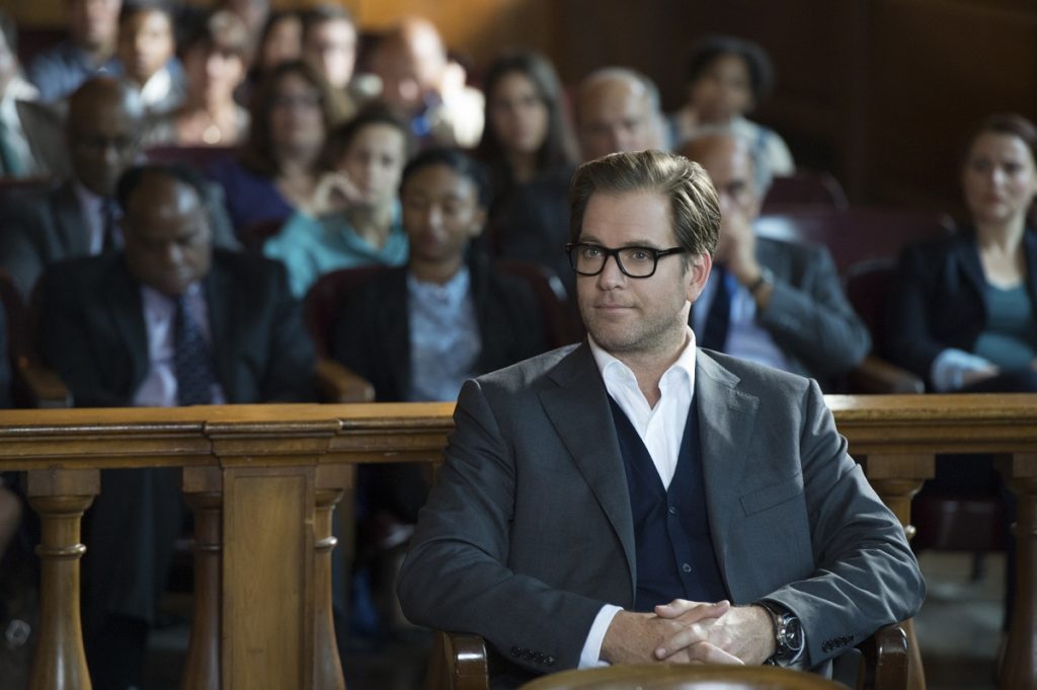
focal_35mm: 190
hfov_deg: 10.8
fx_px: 5469
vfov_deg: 7.2
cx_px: 518
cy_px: 345
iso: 4000
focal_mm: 190
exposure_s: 1/125
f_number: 4
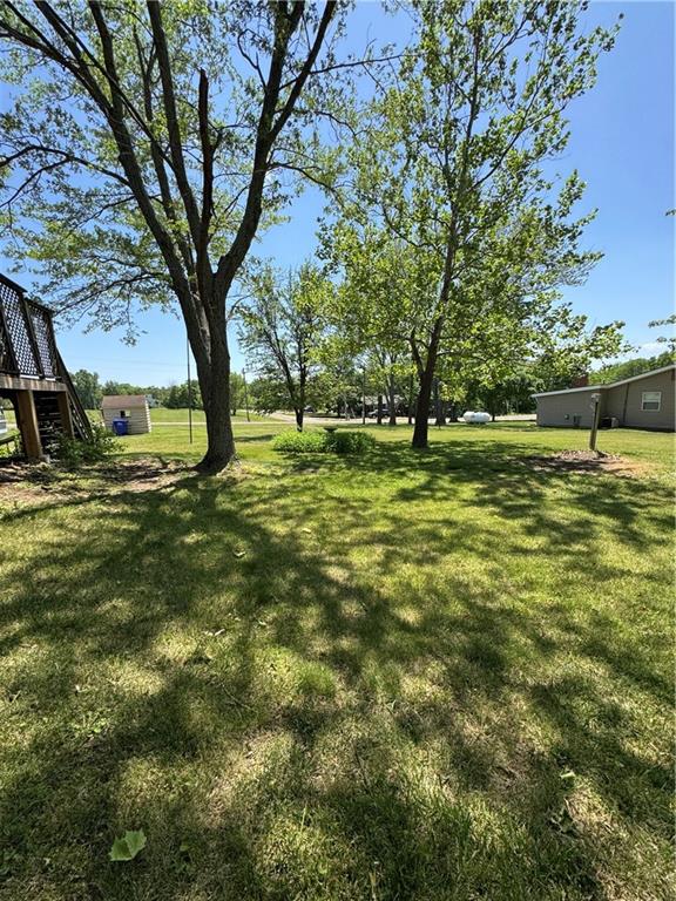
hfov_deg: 85.7
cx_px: 338
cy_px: 450
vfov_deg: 102.1
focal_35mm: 14
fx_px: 365
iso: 40
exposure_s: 1/727
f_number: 2.2
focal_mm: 2.22
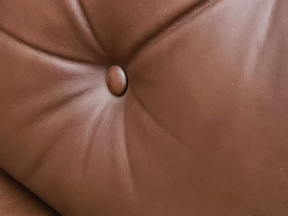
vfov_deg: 16.1
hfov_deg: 22.1
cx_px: 84
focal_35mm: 88
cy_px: -42
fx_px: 732
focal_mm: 5.4
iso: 400
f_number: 1.8
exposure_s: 1/50
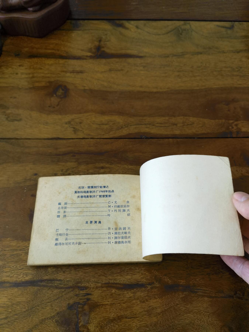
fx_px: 259
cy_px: 166
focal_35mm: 27
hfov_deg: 51.4
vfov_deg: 65.3
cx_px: 124
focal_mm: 6.67
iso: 100
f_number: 1.9
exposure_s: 1/120
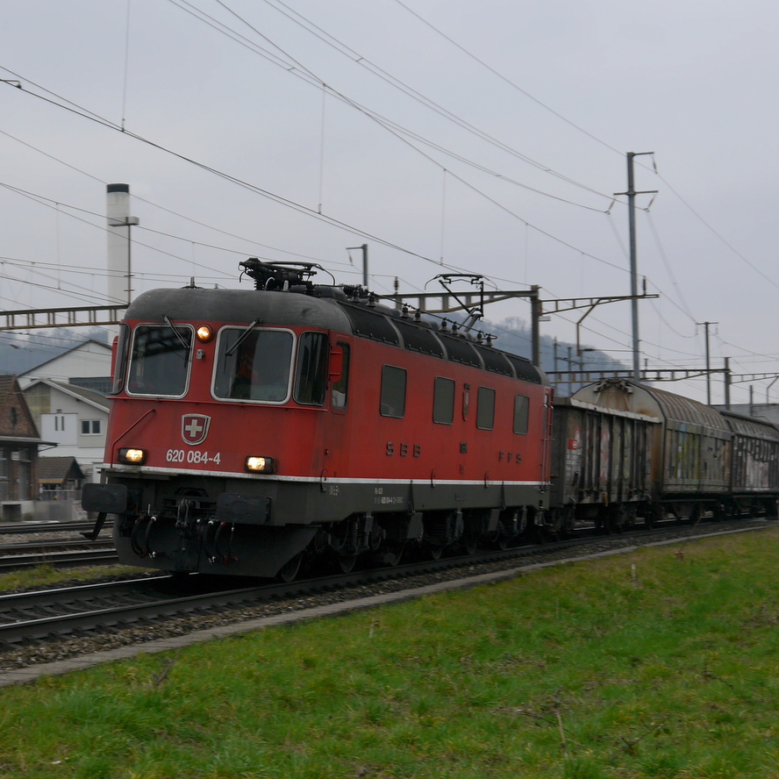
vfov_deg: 31.1
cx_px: 431
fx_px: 1400
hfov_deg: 31.1
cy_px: 390
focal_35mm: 55
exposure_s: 1/100
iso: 160
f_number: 4.5
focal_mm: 23
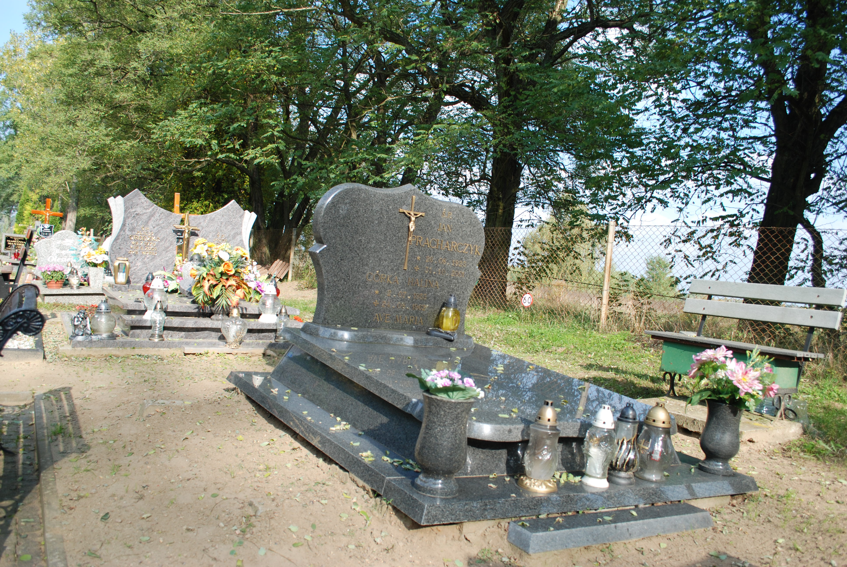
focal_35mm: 27
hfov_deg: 67.3
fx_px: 636
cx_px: 424
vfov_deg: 48.0
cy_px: 284
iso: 100
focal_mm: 18
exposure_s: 1/125
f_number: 6.3
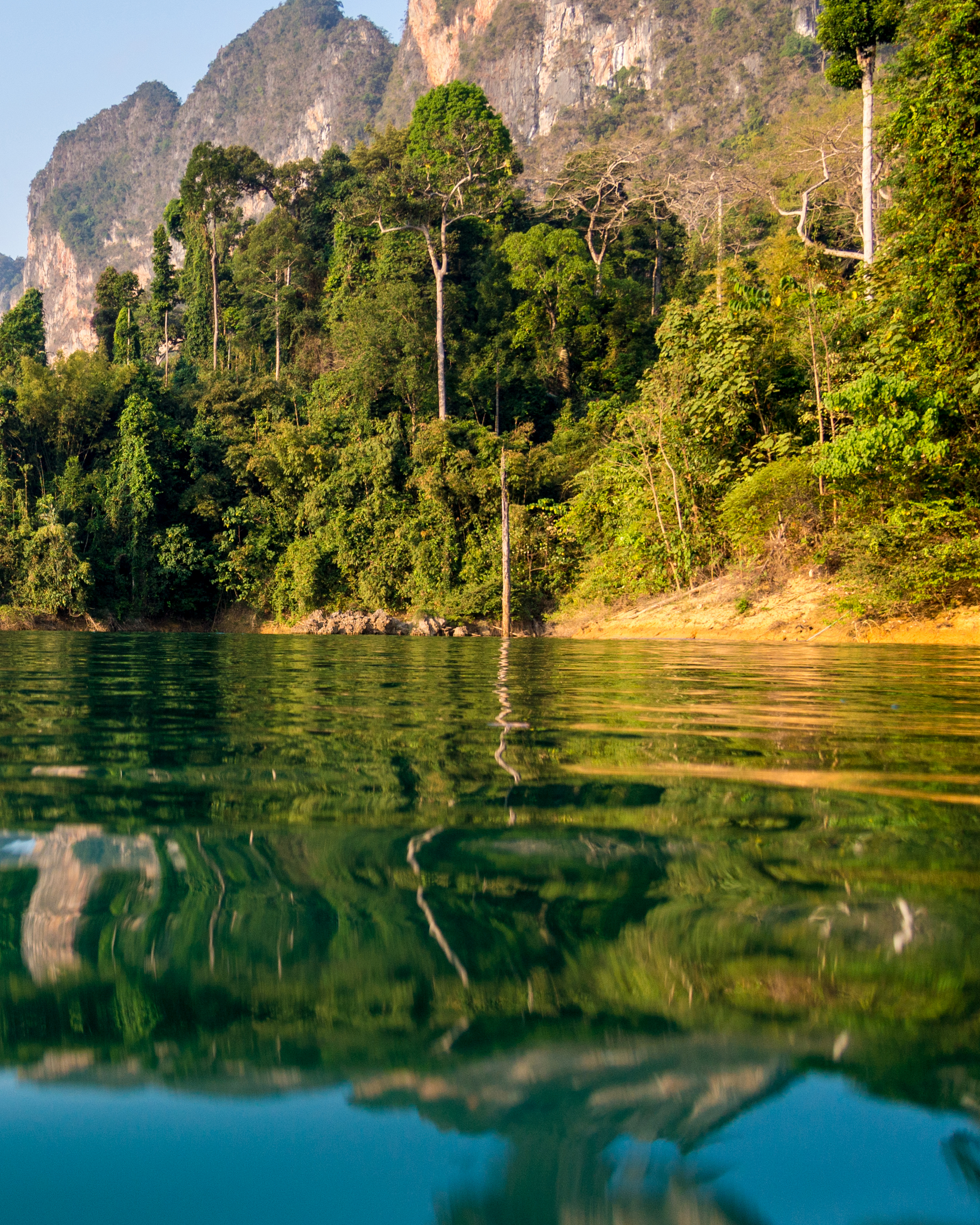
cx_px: -77
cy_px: 578
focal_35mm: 49
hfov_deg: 28.3
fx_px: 1776
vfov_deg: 38.0
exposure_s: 1/800
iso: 200
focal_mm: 24
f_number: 4
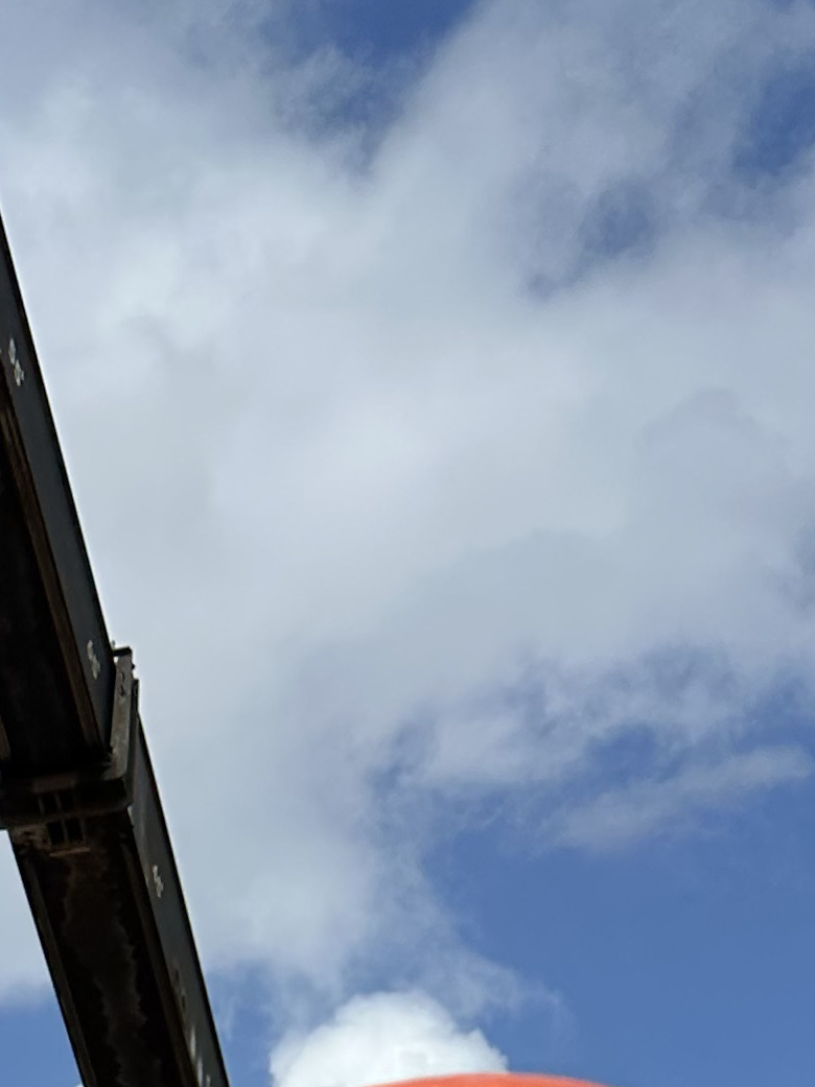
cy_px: 1732
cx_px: -503
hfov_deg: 14.5
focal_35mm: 93
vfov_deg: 18.2
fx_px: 2921
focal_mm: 6.86
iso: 80
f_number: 1.78
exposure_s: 1/9709
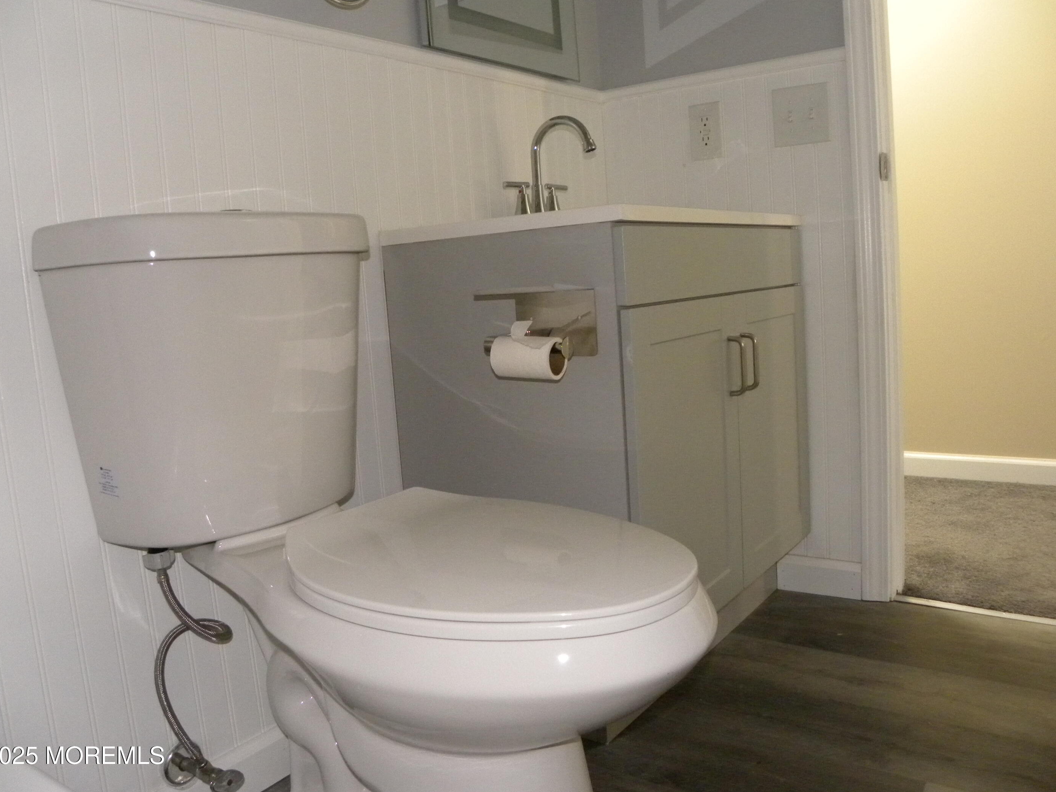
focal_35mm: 28
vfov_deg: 49.7
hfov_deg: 63.4
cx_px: 534
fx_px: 854
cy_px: 368
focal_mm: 4.6
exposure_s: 1/30
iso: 400
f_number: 2.8
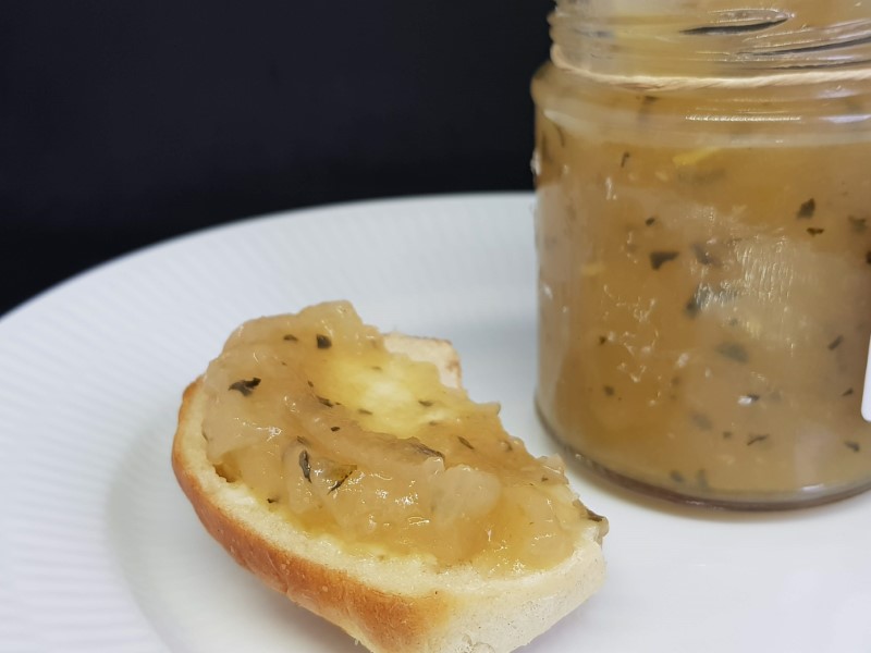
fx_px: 654
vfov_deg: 53.1
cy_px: 326
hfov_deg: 67.3
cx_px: 436
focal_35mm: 26
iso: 64
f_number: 1.7
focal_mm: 4.2
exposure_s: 1/50
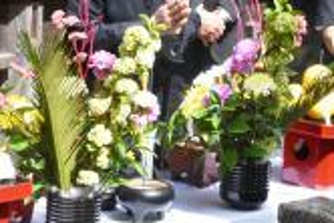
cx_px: 76
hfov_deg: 10.6
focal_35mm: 194
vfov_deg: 7.0
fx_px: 1801
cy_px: -71
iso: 2000
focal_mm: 48
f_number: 20
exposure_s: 1/250
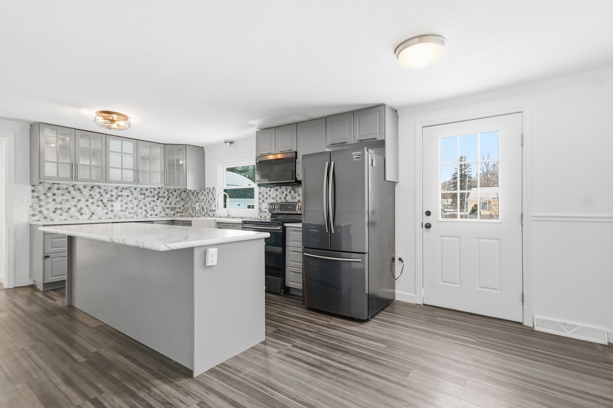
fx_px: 281
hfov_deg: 95.0
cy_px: 204
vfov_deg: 72.0
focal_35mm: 16
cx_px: 306
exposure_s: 1/160
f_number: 7.1
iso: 800
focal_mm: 11
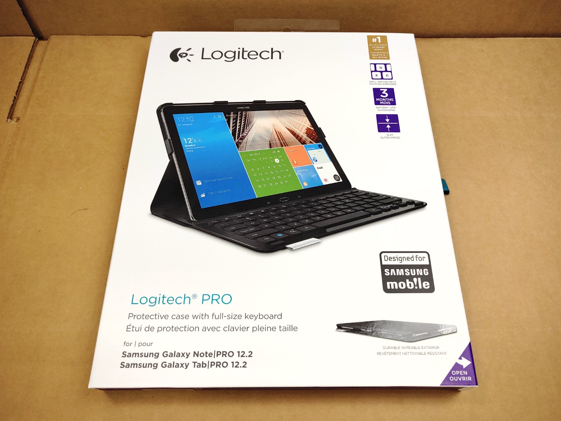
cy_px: 210
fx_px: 454
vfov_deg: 49.7
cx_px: 280
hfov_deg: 63.4
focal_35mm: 28
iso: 50
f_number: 1.8
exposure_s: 1/290
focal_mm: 4.36
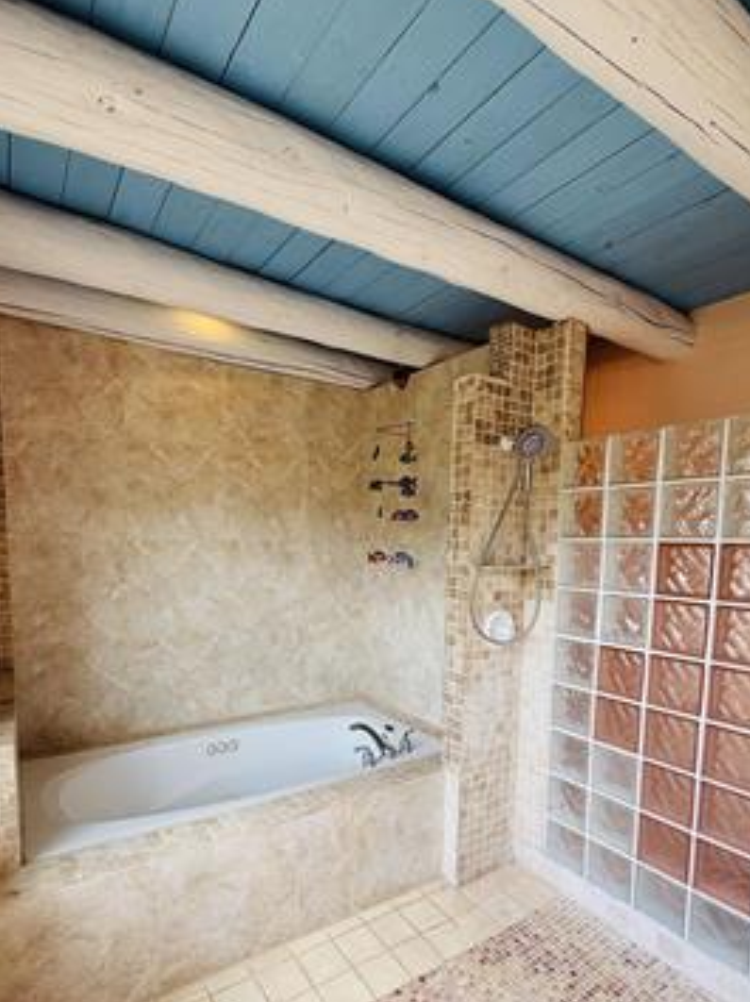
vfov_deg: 83.7
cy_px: 600
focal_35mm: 19
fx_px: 550
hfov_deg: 68.6
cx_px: 365
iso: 80
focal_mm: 2.22
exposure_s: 1/120
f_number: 2.2
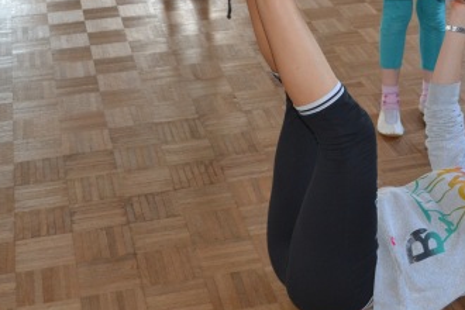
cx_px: 287
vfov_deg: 19.0
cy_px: 65
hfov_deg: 28.4
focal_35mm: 71
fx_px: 917
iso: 900
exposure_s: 1/60
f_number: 4.2
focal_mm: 26
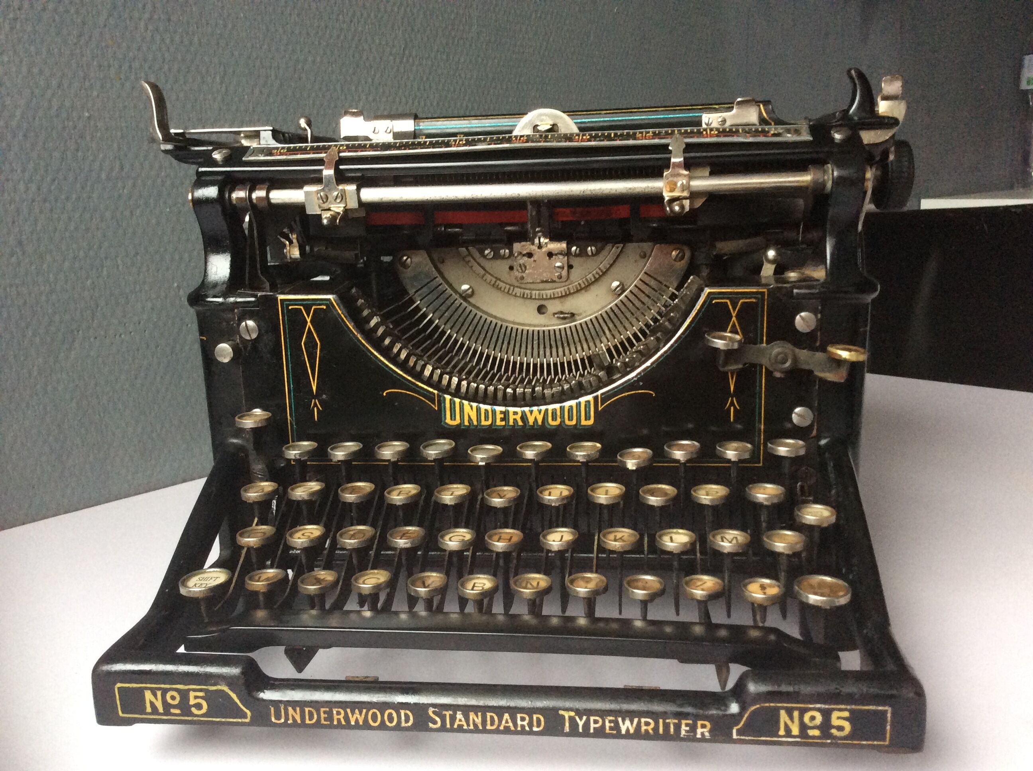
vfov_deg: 44.1
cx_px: 516
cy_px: 386
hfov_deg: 56.9
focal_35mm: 32
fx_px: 954
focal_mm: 3.3
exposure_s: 1/25
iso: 160
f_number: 2.4
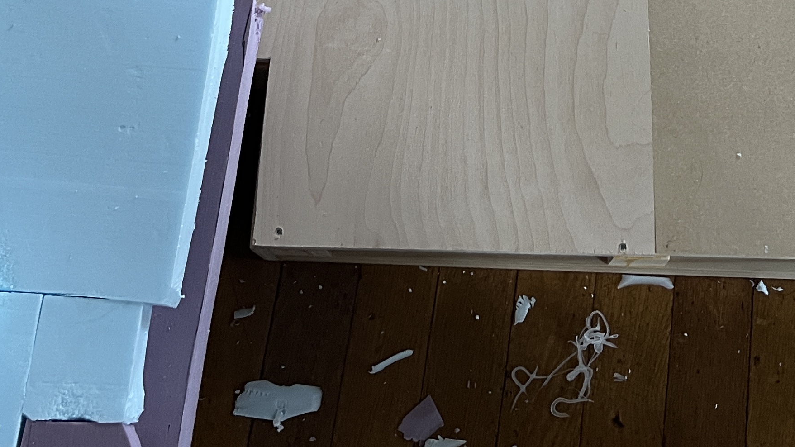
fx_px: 1370
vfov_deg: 17.0
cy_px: -192
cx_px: 476
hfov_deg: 32.3
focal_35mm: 65
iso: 250
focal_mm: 5.7
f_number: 1.5
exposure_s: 1/60
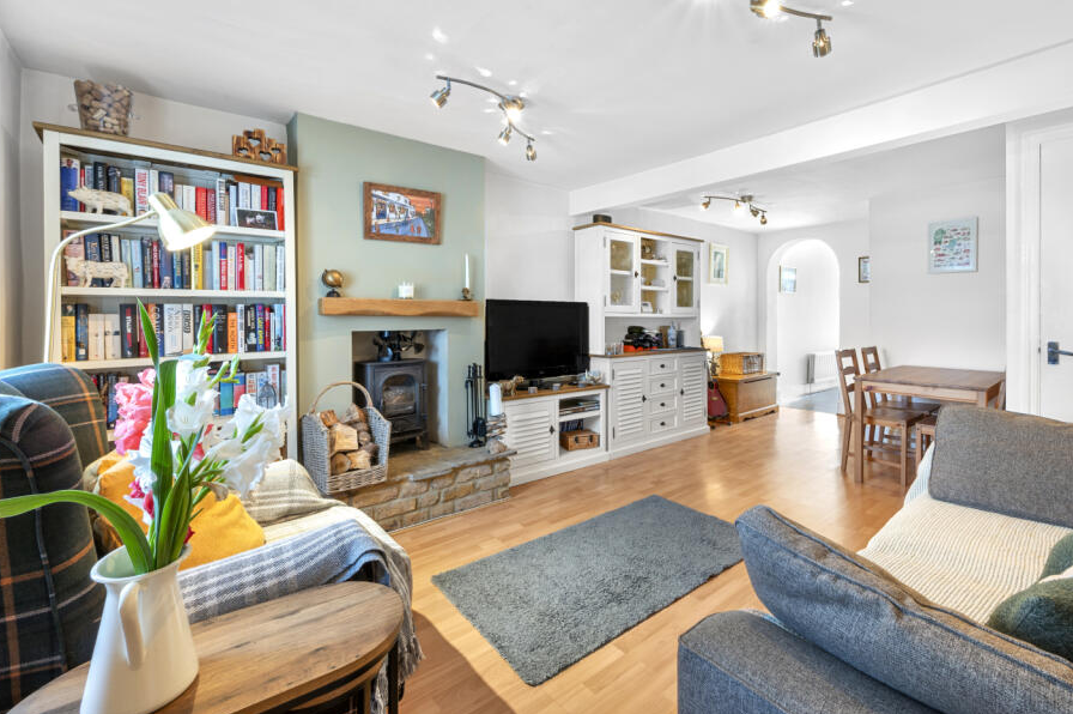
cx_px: 595
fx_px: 477
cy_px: 312
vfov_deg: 73.3
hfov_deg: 96.4
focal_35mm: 16
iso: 250
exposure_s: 3
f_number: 16
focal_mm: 14
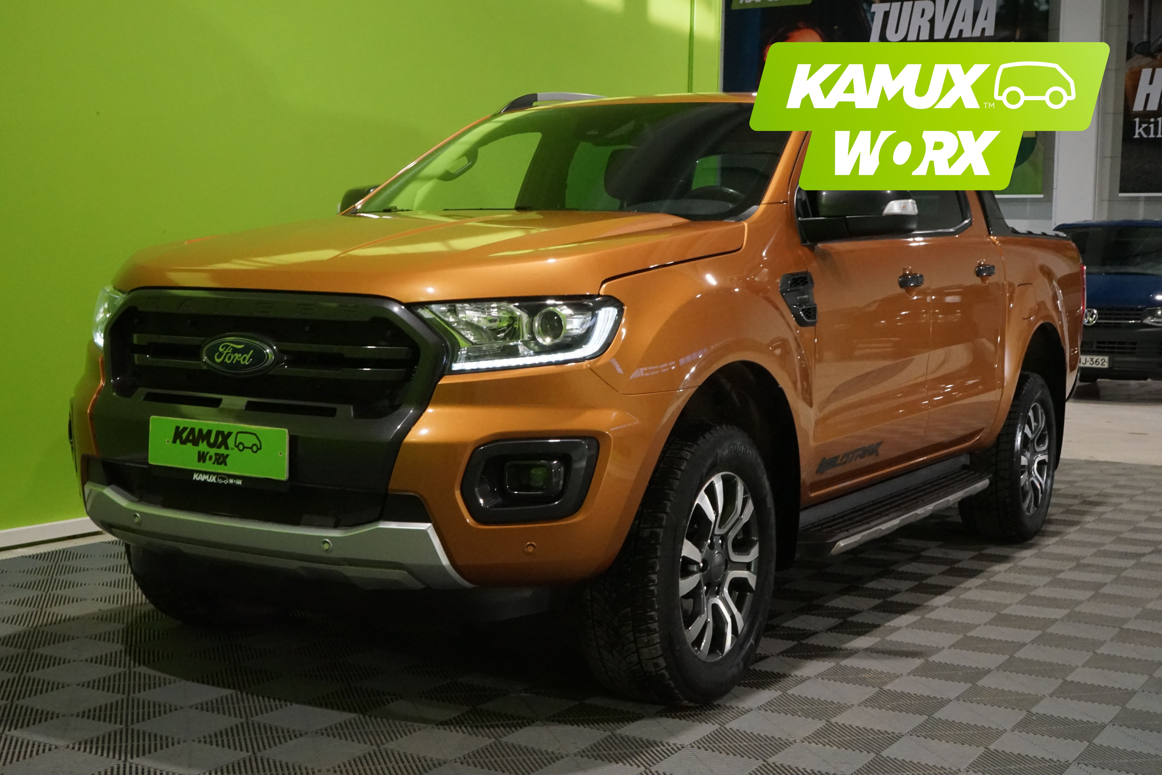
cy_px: 388
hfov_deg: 42.7
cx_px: 581
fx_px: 1485
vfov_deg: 29.2
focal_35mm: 46
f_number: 25
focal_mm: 46
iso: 6400
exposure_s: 1/25
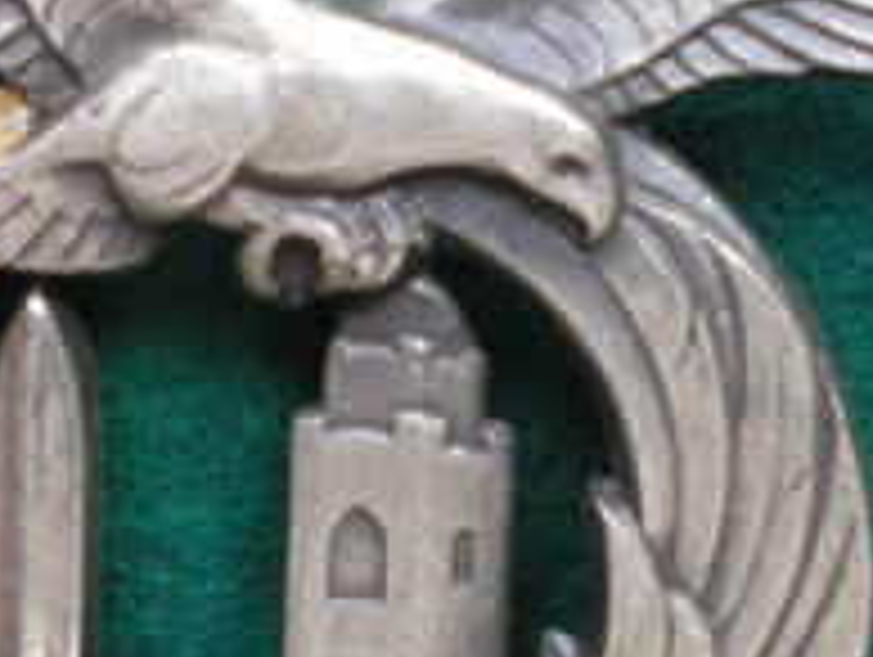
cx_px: 315
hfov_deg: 20.8
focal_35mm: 94
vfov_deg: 15.7
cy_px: 436
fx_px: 2374
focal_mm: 6.3
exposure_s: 1/40
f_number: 3.1
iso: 400
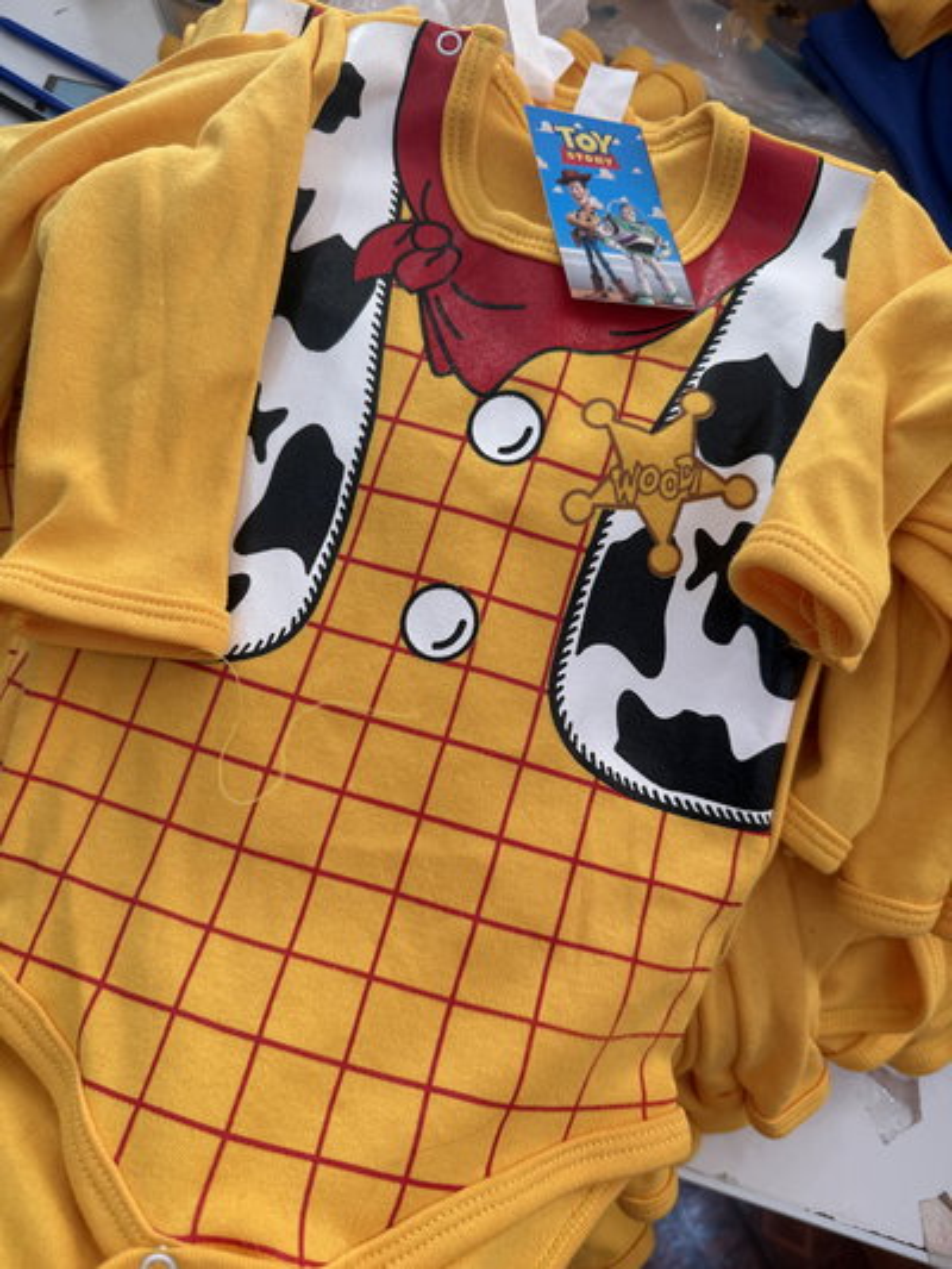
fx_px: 880
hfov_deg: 56.8
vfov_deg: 71.6
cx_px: 476
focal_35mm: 24
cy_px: 634
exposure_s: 1/121
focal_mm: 6.76
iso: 125
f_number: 1.78
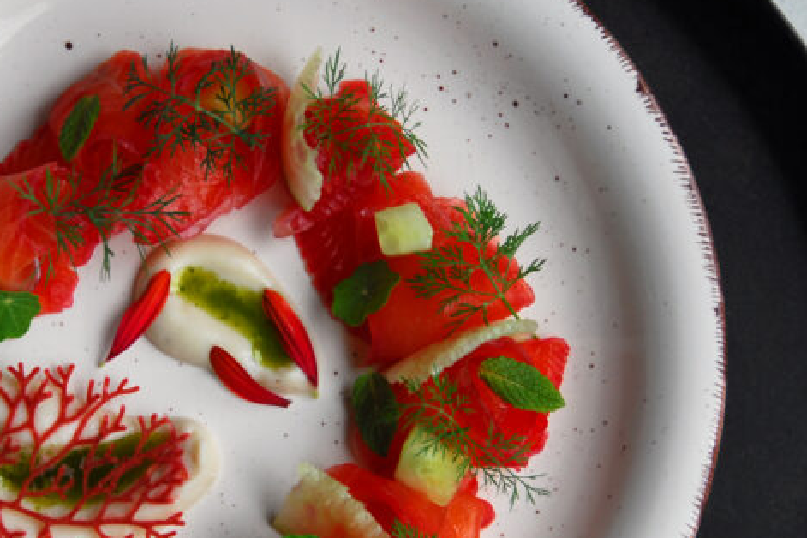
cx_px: 274
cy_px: 336
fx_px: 4278
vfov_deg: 7.2
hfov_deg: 10.8
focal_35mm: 191
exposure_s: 1/160
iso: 200
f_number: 5
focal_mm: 75
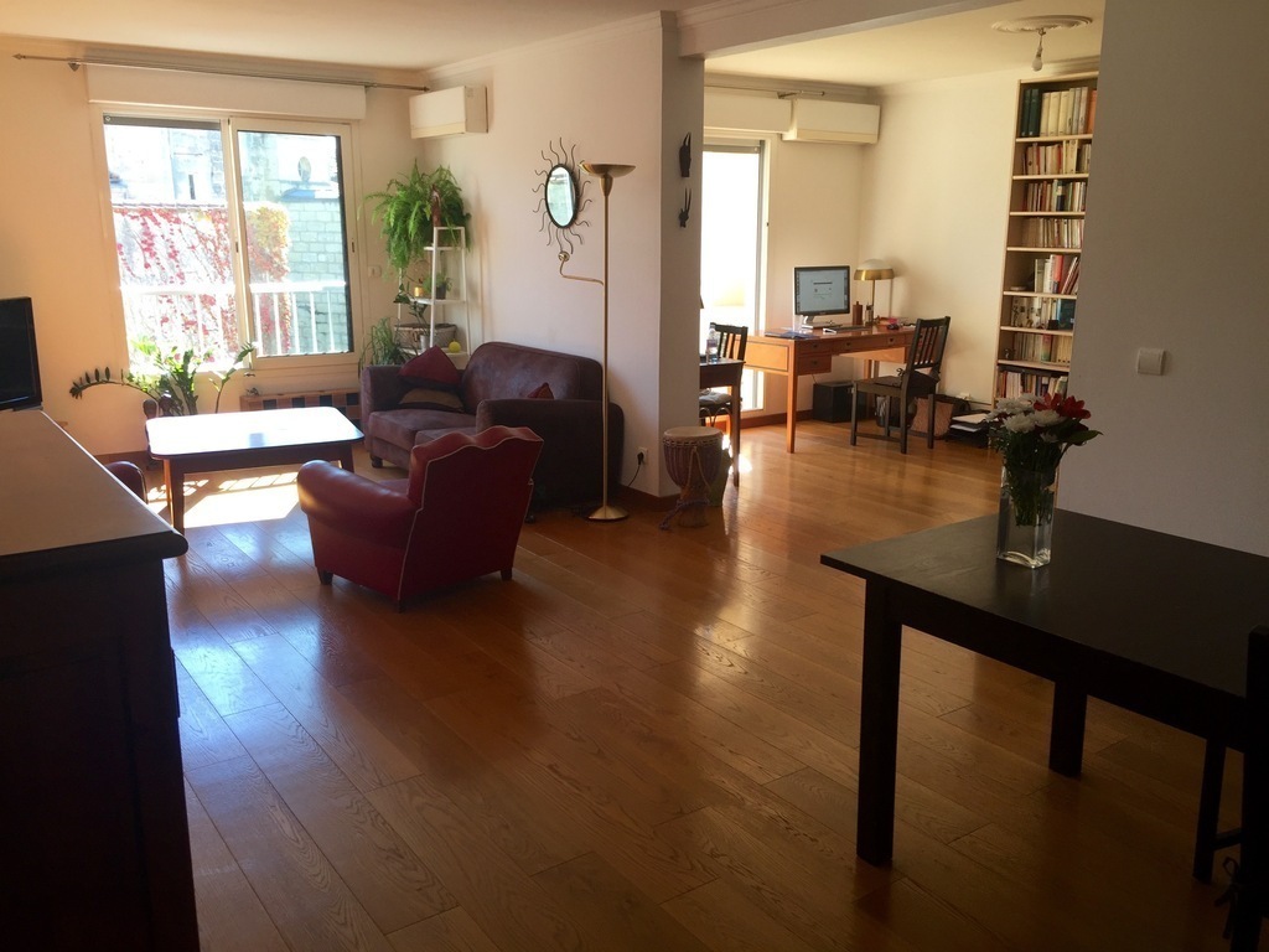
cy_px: 476
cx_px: 634
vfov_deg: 48.2
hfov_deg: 61.7
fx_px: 1063
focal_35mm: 29
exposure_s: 1/100
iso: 40
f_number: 2.2
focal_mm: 4.15
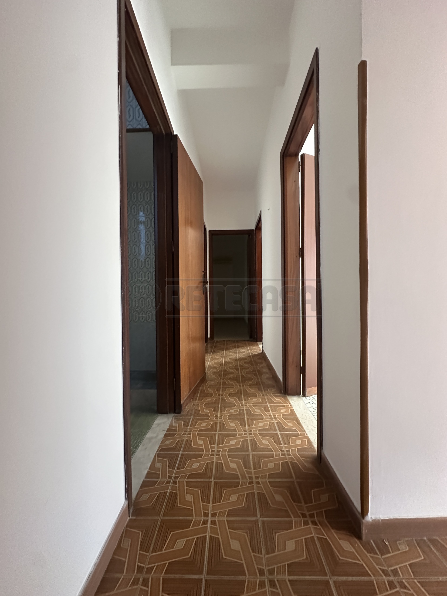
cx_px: 224
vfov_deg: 102.1
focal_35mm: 14
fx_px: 241
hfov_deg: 85.7
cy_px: 298
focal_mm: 2.22
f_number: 2.2
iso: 1250
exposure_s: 1/60
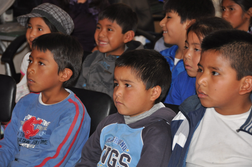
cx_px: 126
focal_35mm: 112
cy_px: 84
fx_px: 787
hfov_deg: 18.2
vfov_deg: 12.1
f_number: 5
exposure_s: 1/60
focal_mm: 75
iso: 800
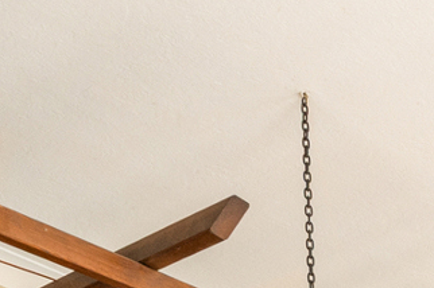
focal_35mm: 94
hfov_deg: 17.1
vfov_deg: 10.1
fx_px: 1132
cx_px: 817
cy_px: 894
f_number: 9
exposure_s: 1/20
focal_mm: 14
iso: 250
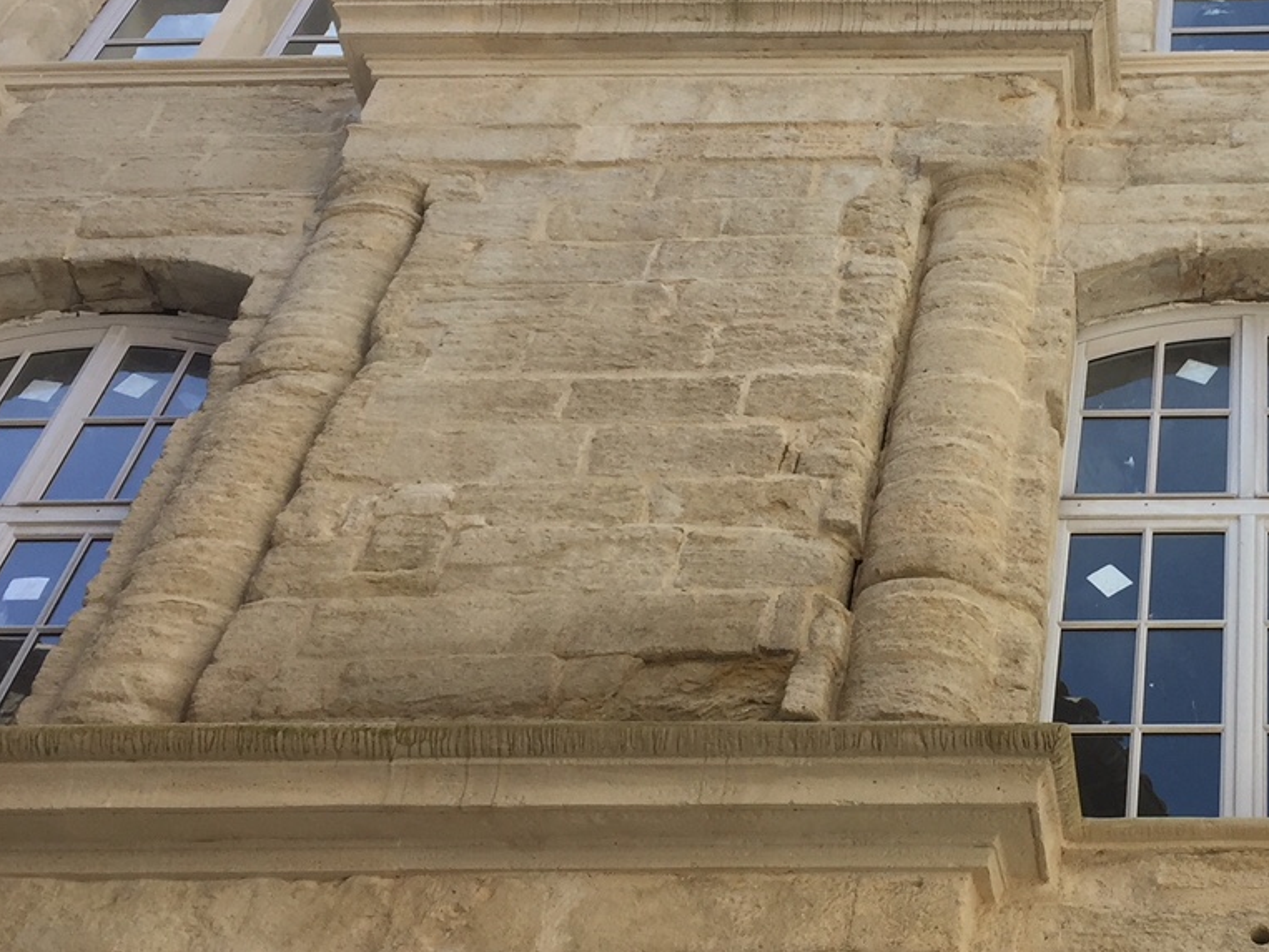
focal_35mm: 62
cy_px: 507
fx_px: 2274
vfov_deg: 23.7
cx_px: 1151
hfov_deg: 29.8
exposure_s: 1/565
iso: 32
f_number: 2.2
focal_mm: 4.15
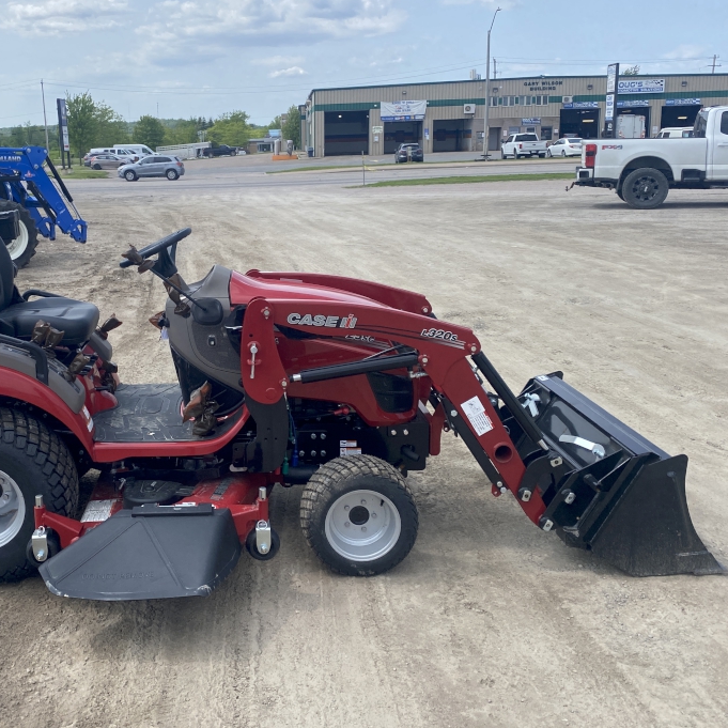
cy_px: 309
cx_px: 231
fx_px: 857
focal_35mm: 36
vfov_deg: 45.9
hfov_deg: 45.2
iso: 32
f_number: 1.8
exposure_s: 1/2967
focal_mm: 4.25
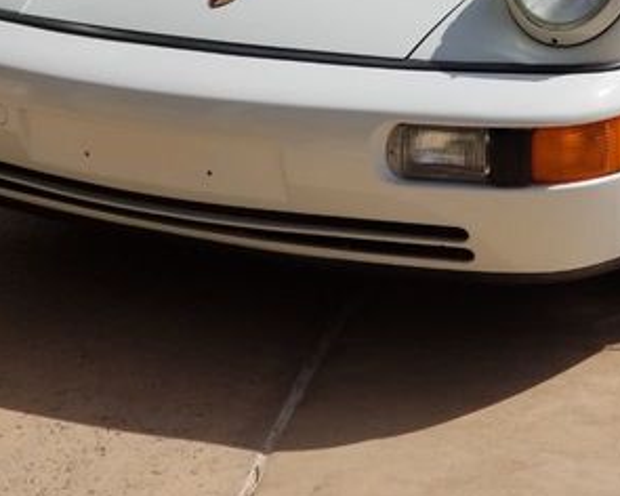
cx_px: 532
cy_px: 36
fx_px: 2018
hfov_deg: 17.3
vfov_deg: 13.9
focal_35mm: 110
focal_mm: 6
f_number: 2.4
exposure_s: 1/1900
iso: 25
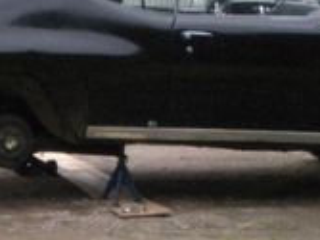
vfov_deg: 10.6
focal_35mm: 138
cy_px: 244
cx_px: -34
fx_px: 1275
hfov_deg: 14.0
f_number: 5.6
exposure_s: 1/457
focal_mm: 6.3
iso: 400
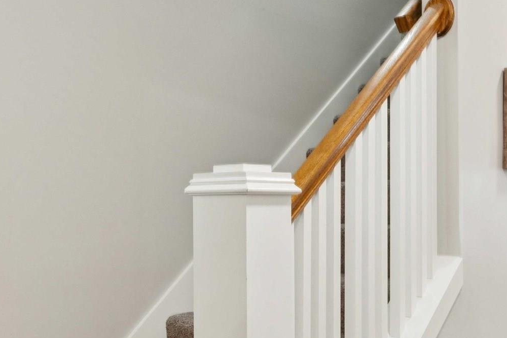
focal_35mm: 43
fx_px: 606
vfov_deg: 31.0
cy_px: 215
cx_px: 148
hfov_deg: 44.4
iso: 400
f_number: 13
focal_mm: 14
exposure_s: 1/5
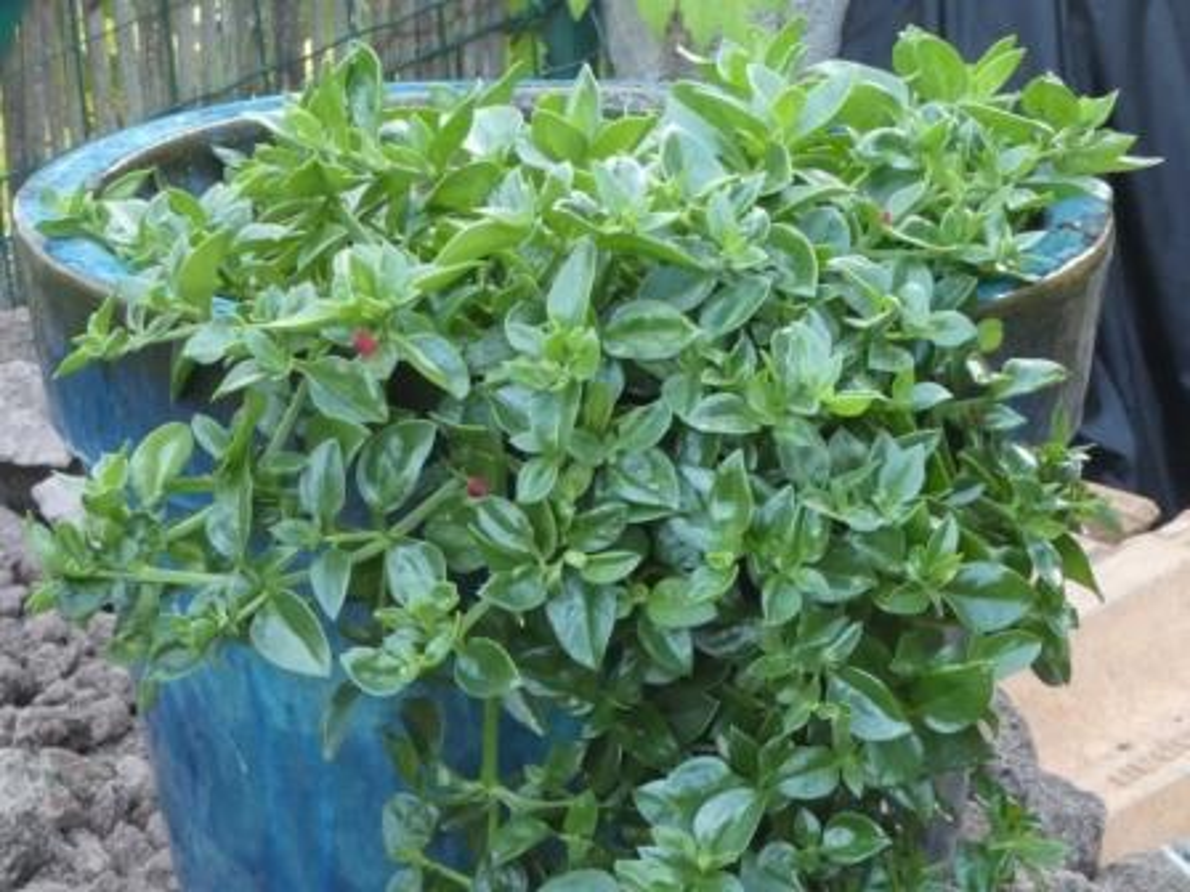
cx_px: 595
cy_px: 446
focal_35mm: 115
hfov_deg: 17.1
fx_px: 3953
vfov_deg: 12.9
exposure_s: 1/80
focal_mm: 20.5
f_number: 5
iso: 640
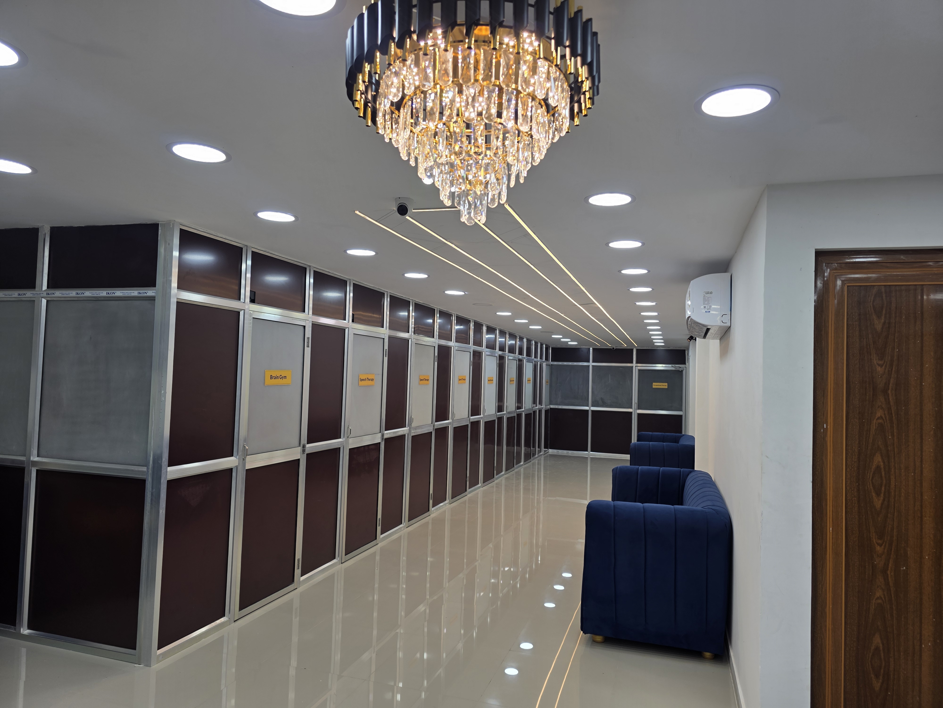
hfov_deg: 73.9
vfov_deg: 58.9
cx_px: 472
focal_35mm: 23
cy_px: 354
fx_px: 627
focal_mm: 6.3
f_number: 1.7
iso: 20
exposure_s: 1/100
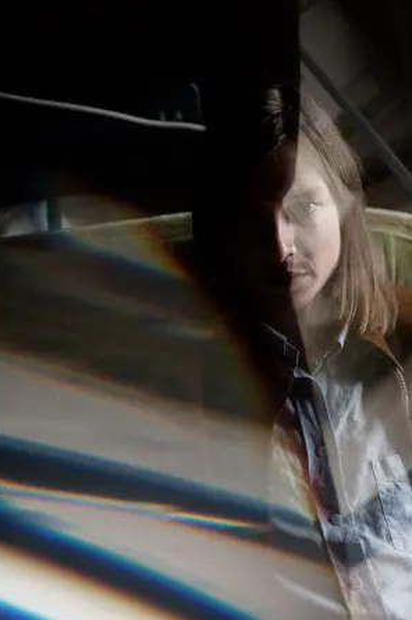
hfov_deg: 16.8
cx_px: 283
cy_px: 222
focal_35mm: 81
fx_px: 1393
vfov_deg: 25.0
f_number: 2
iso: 200
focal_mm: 50
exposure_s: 1/200
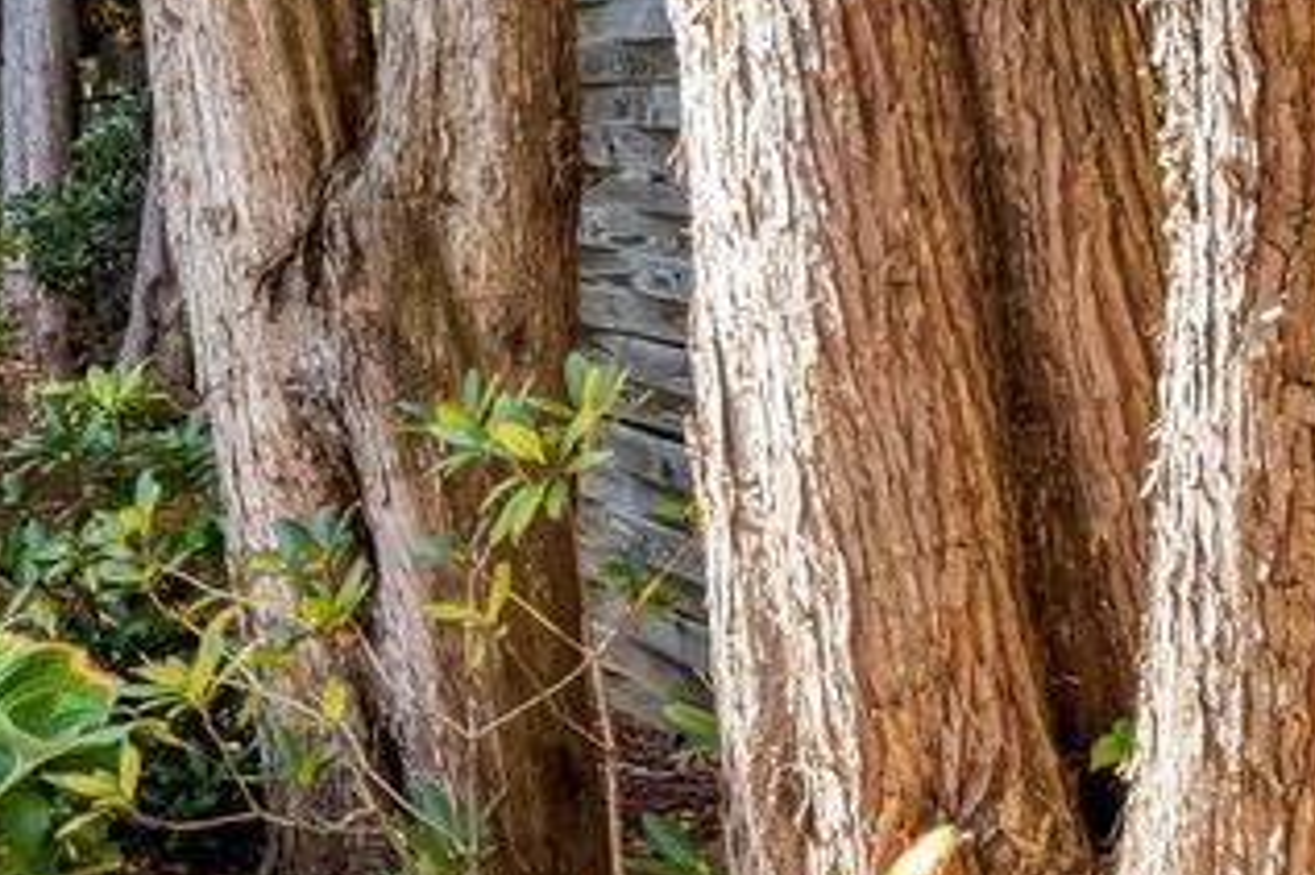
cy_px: 73
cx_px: -946
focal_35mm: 100
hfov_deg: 17.2
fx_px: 3651
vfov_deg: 13.5
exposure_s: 1/320
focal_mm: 22
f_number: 8
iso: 400
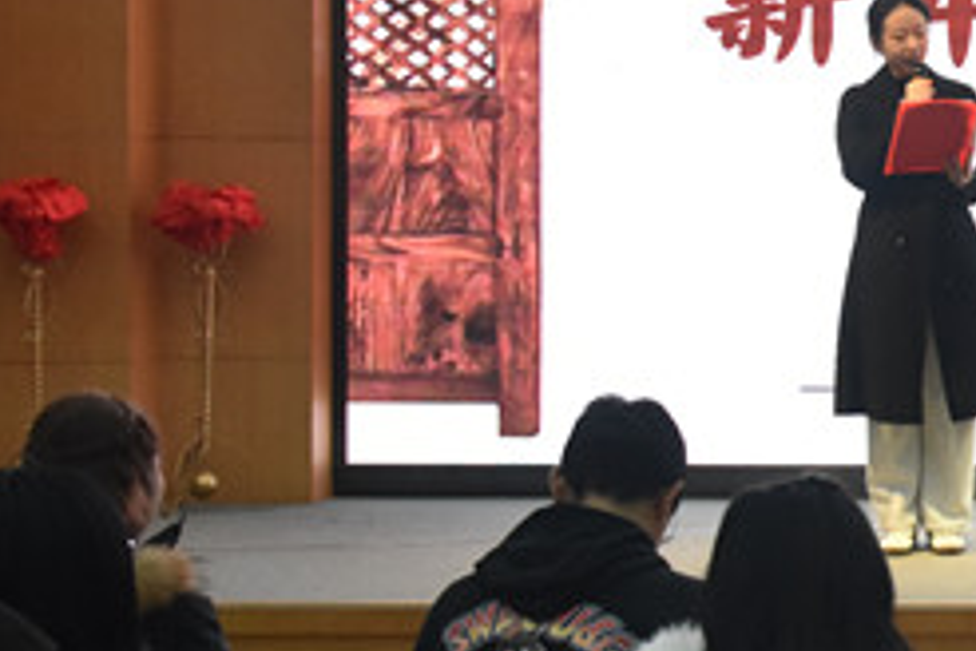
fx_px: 2819
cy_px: 189
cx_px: 1353
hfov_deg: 18.0
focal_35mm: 104
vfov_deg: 13.1
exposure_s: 1/60
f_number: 9
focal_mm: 32
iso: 3200
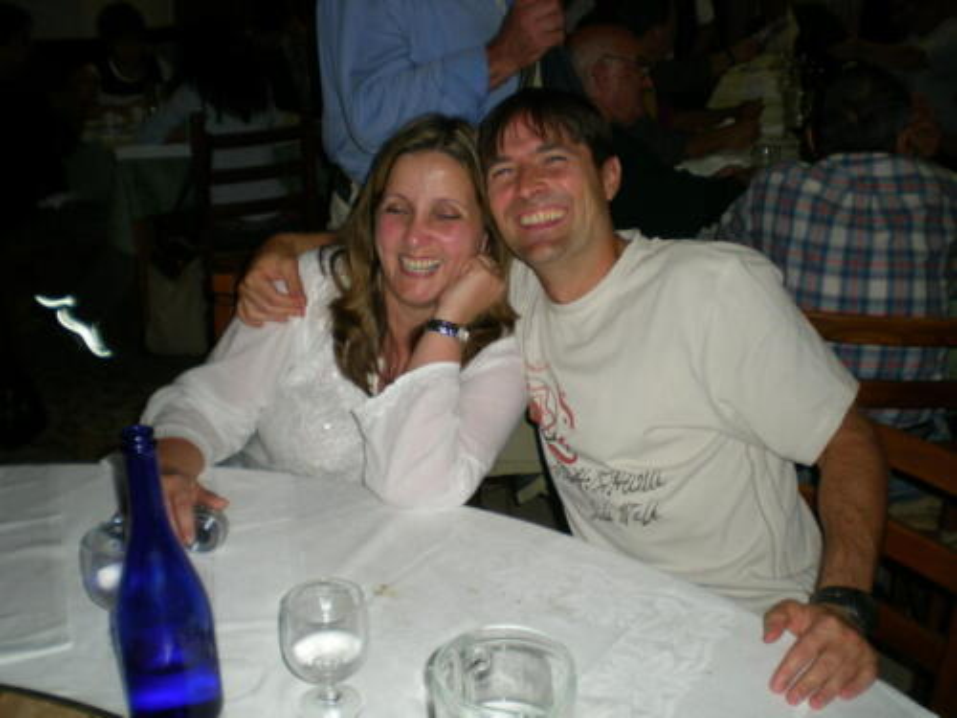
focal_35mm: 38
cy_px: 359
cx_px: 478
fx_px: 1051
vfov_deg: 37.7
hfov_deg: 49.0
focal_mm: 6.3
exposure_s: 1/60
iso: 50
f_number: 3.1
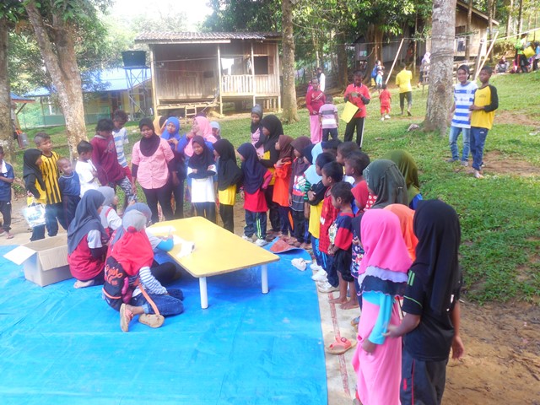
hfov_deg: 60.0
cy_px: 202
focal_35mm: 30
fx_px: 468
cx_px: 270
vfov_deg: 46.8
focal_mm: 5.3
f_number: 3.8
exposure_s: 1/30
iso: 125
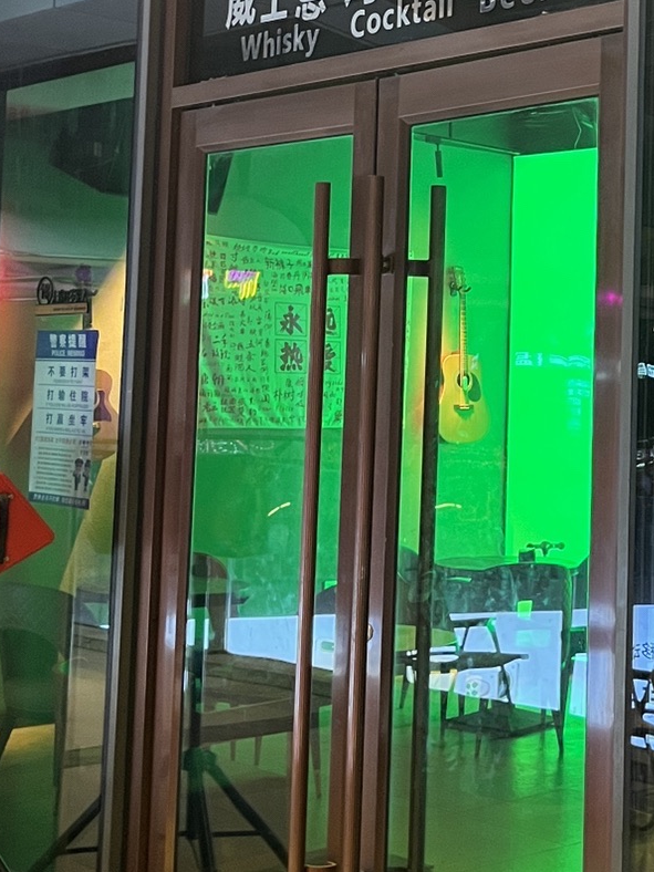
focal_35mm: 66
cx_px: 586
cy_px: 237
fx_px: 1663
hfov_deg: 21.8
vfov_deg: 29.0
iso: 200
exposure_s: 1/50
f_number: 1.6
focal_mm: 5.1
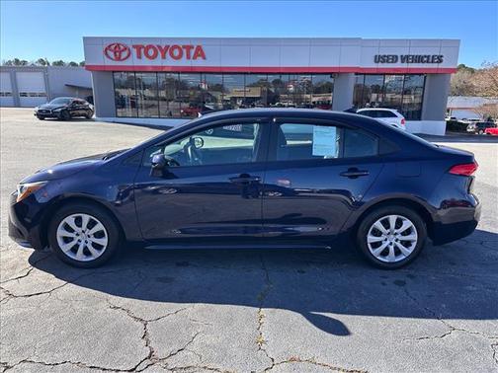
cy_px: 186
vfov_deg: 56.8
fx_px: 345
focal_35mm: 24
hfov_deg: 71.6
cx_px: 249
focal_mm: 6.86
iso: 80
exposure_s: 1/1009
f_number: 1.78
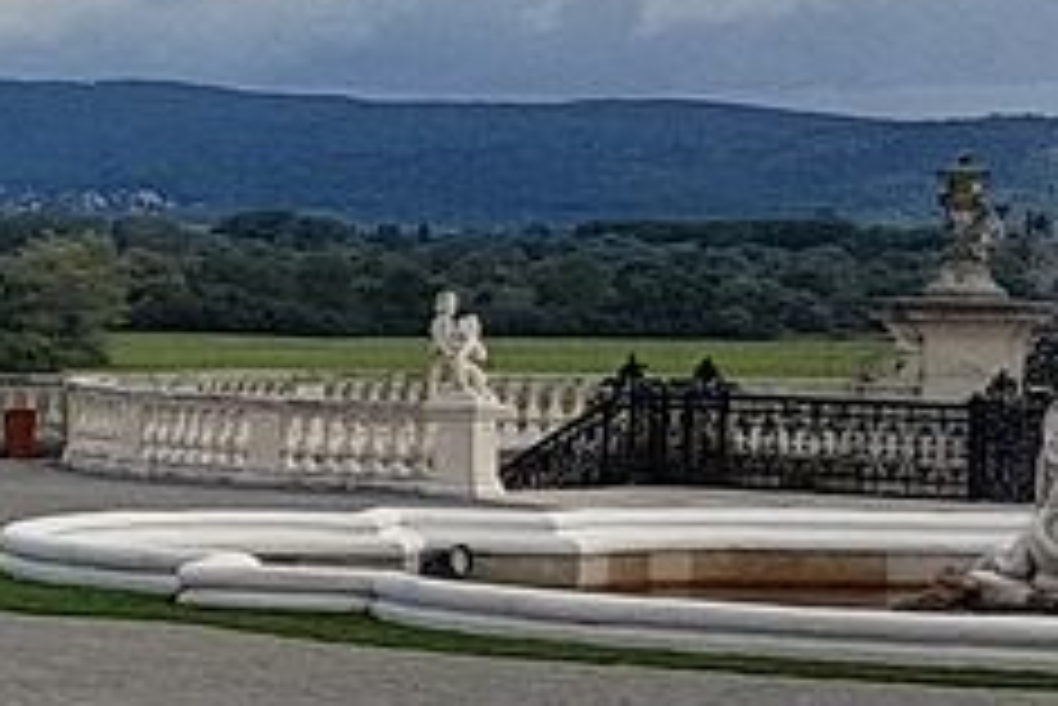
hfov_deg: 10.5
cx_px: -878
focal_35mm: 184
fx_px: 5411
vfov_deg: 7.5
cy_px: 256
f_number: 1.7
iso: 50
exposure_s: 1/3640
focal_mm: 4.2
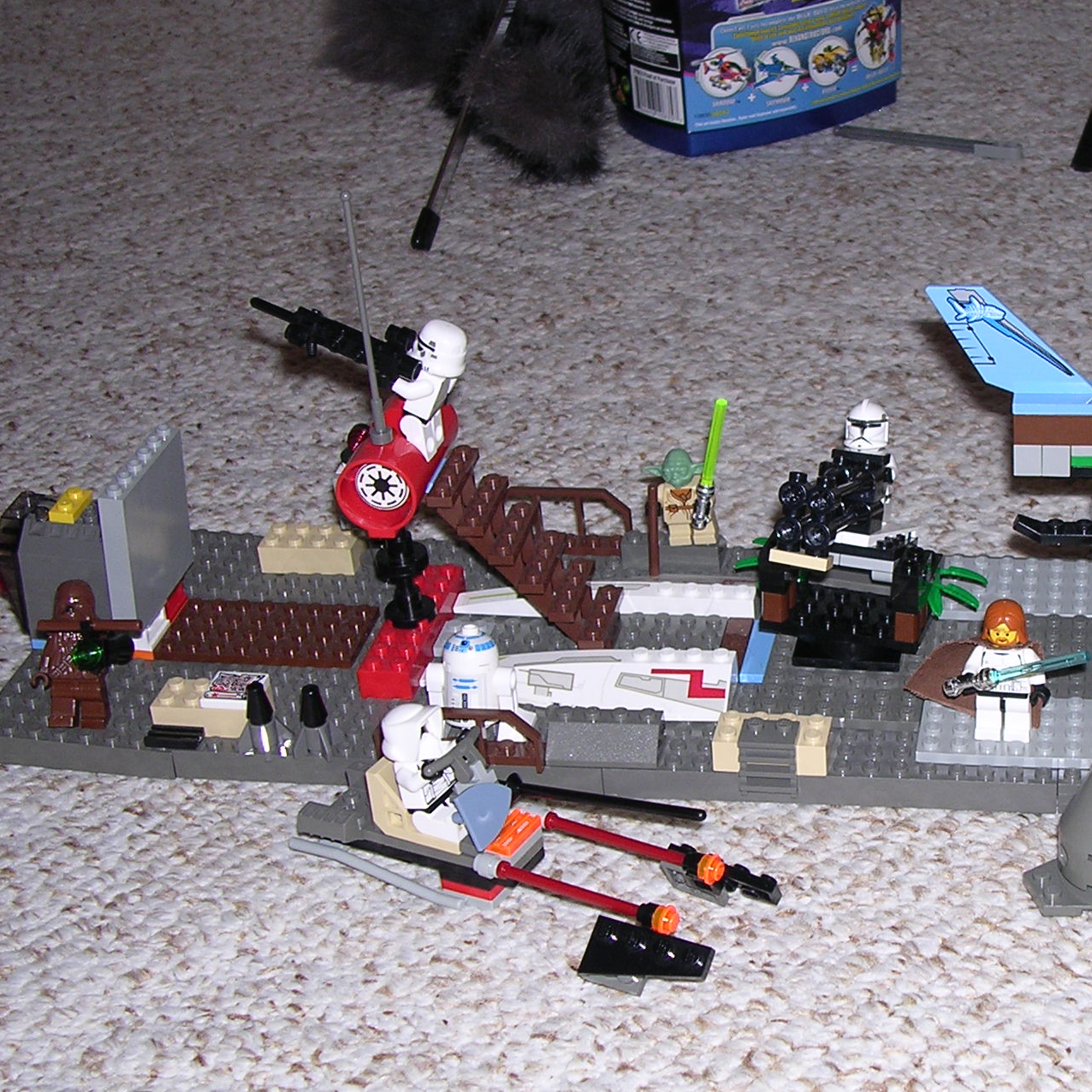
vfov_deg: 28.2
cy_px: 573
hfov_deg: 27.7
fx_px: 2177
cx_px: 840
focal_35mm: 61
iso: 100
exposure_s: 1/60.1
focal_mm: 6.6
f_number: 3
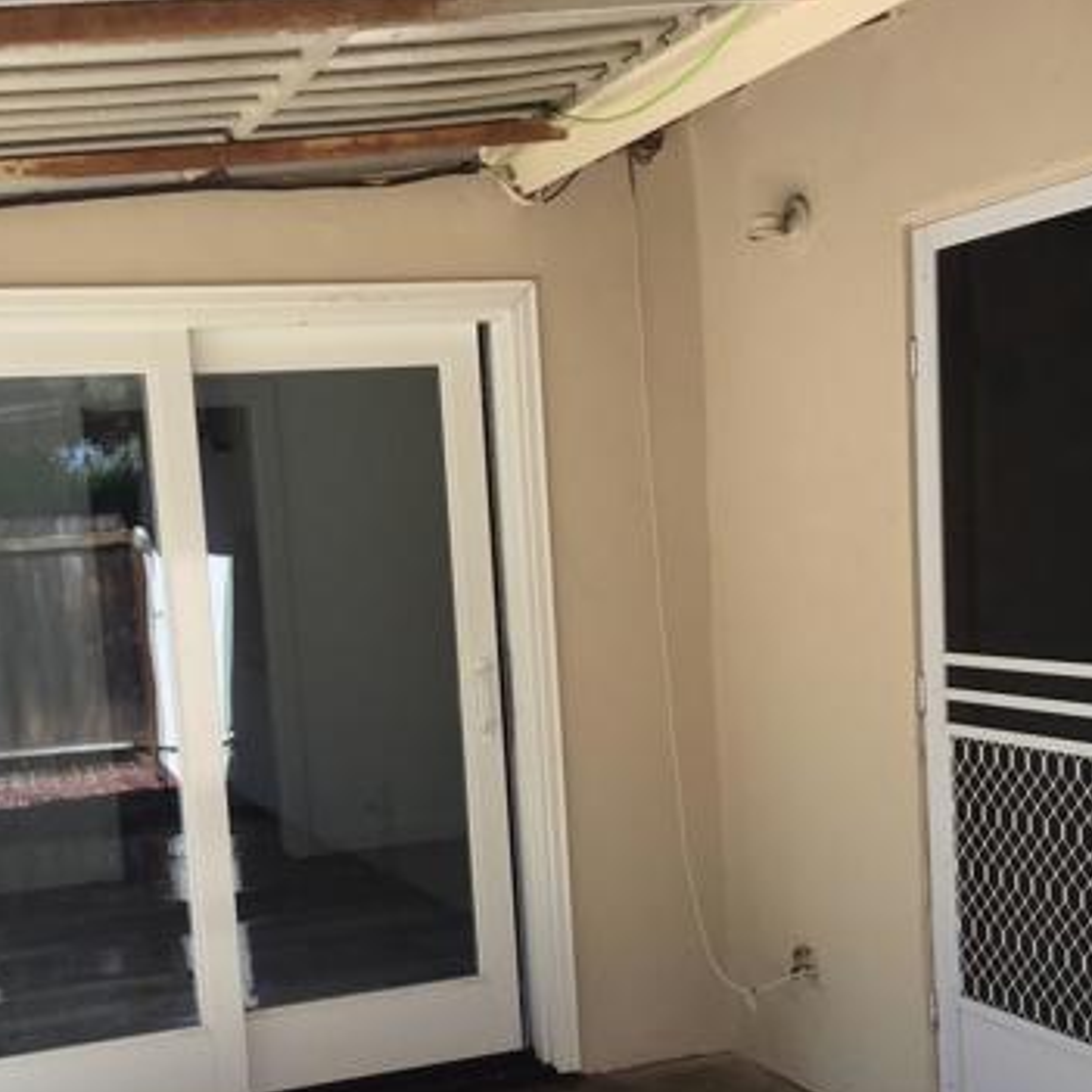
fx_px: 1785
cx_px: 432
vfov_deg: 33.7
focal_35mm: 50
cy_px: 731
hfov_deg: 33.9
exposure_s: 1/120
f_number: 2.4
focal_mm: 3.3
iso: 25
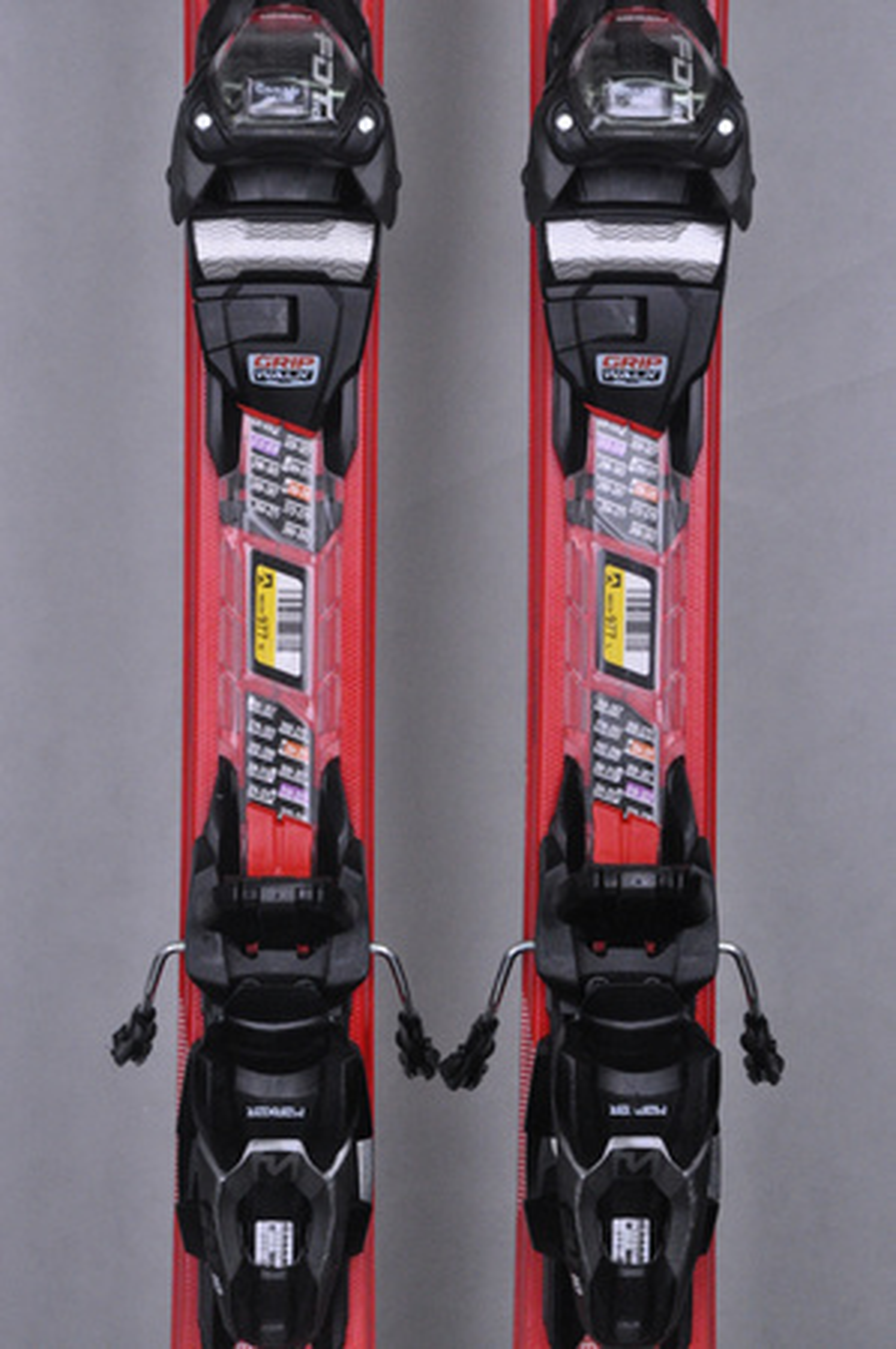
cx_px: 448
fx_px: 4490
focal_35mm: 120
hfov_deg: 11.4
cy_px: 674
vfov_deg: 17.1
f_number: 9.5
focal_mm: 80
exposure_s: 1/125
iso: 3200
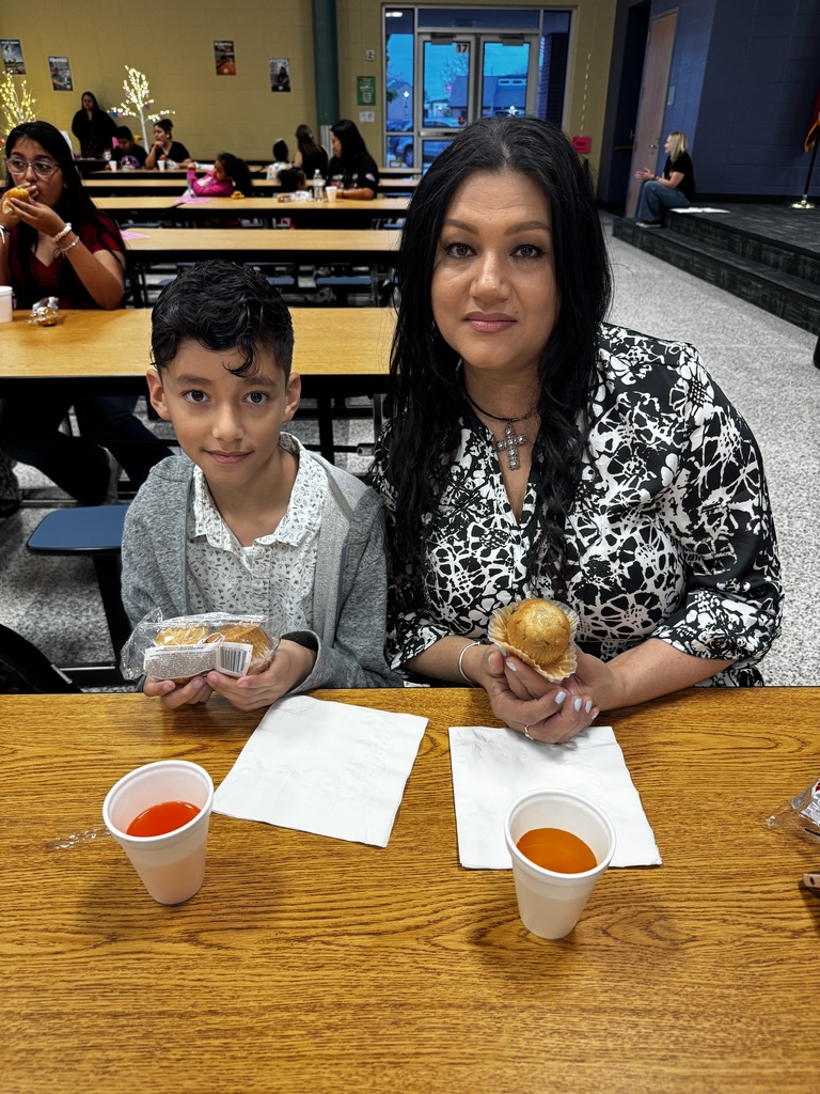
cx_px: 410
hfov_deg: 56.8
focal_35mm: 24
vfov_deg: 71.6
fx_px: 758
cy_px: 547
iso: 250
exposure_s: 1/60
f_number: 1.78
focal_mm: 6.76
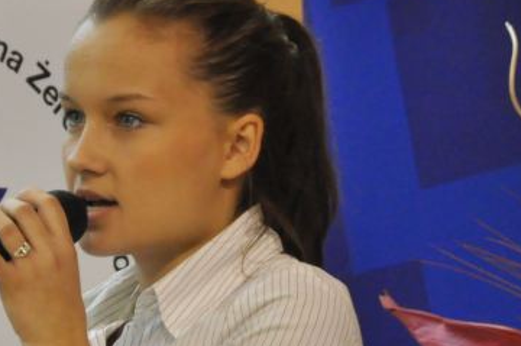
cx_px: 200
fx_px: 6481
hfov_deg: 4.6
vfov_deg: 3.1
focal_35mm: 448
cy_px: 242
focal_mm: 105
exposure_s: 1/200
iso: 2000
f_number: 5.6
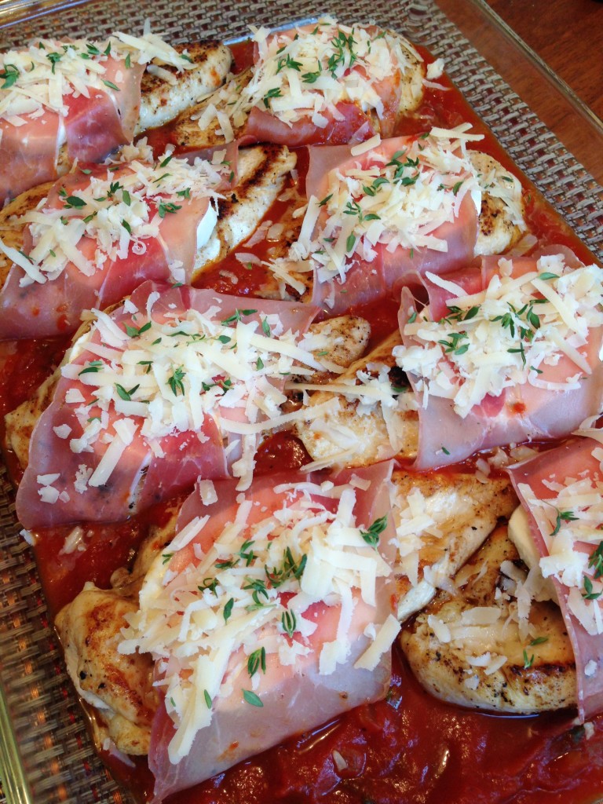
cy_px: 402
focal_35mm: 33
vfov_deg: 55.4
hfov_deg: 42.9
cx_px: 302
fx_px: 766
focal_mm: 4.12
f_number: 2.4
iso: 80
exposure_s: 1/20
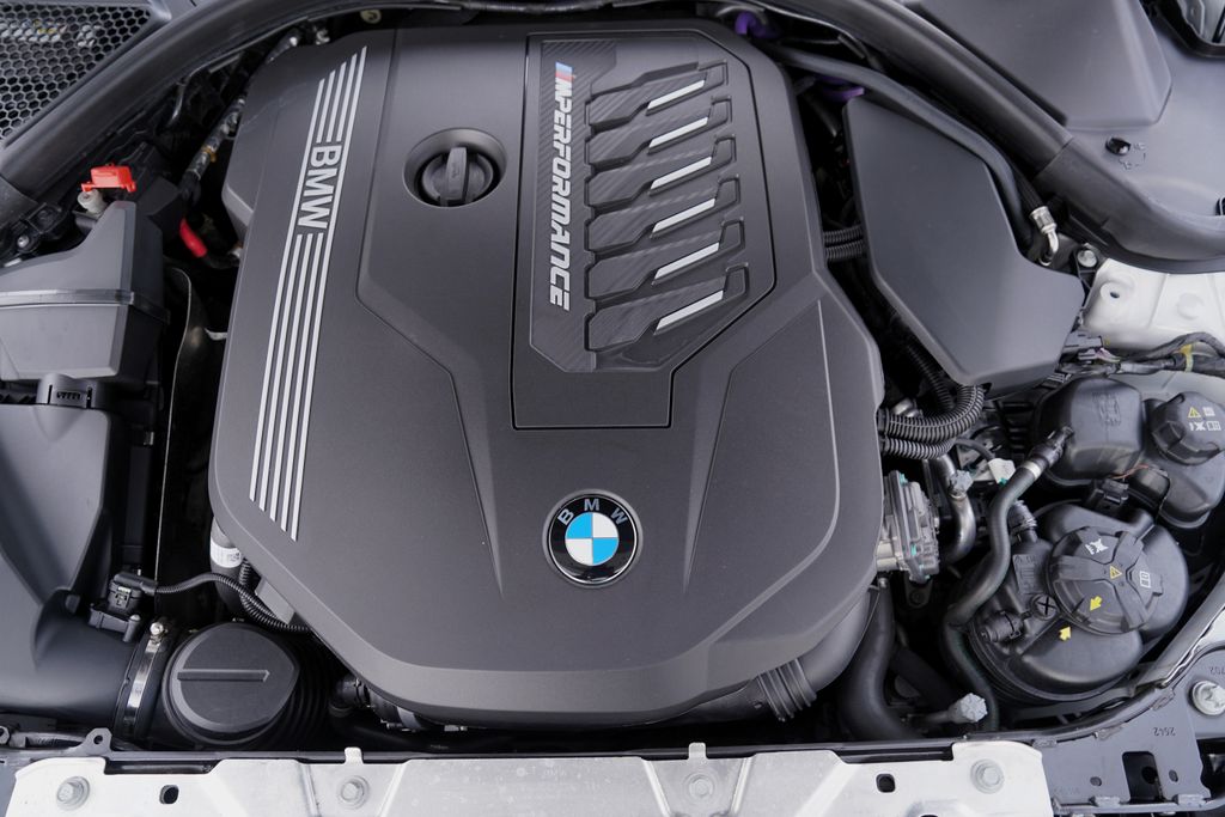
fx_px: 817
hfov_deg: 73.7
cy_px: 408
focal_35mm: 24
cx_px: 612
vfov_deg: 53.1
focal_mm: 24
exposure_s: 1/50
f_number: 3.5
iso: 100
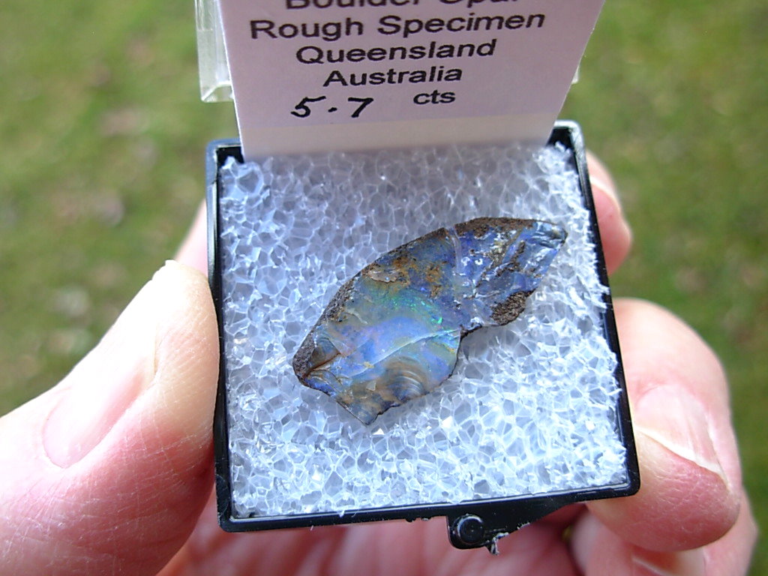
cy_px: 288
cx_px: 384
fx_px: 843
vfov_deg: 37.7
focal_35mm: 38
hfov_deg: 49.0
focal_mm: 6.3
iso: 50
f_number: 2.9
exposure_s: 1/124
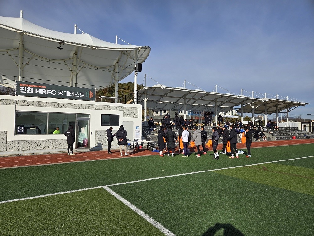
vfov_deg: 58.9
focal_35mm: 23
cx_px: 157
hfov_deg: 73.9
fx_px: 209
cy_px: 118
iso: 25
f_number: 1.8
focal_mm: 5.4
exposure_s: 1/3018
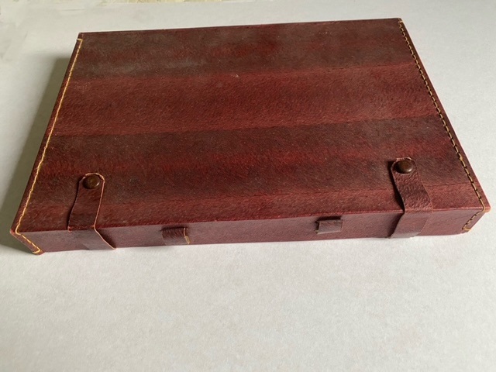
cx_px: 248
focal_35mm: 26
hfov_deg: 67.3
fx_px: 373
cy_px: 186
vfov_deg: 53.1
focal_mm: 4.25
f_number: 1.8
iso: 320
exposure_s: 1/60
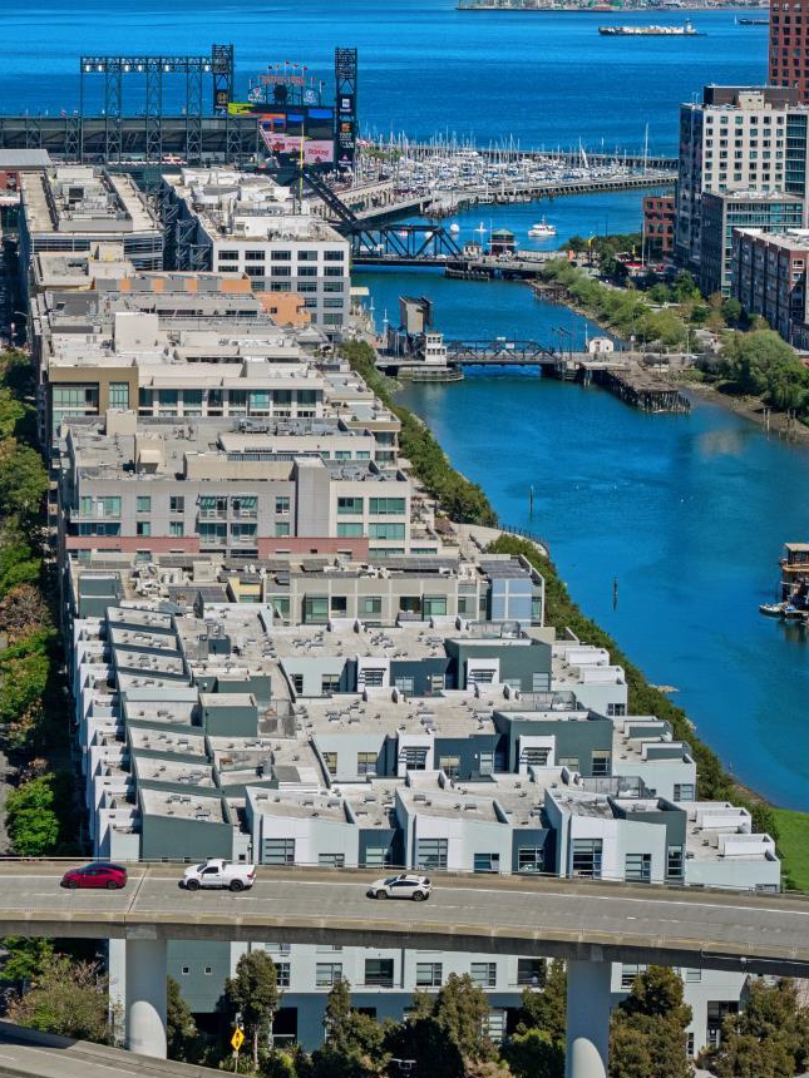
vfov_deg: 16.1
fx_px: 3802
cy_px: 504
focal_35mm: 122
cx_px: -26
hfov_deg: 12.0
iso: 125
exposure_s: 1/2000
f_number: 2.8
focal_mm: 19.4
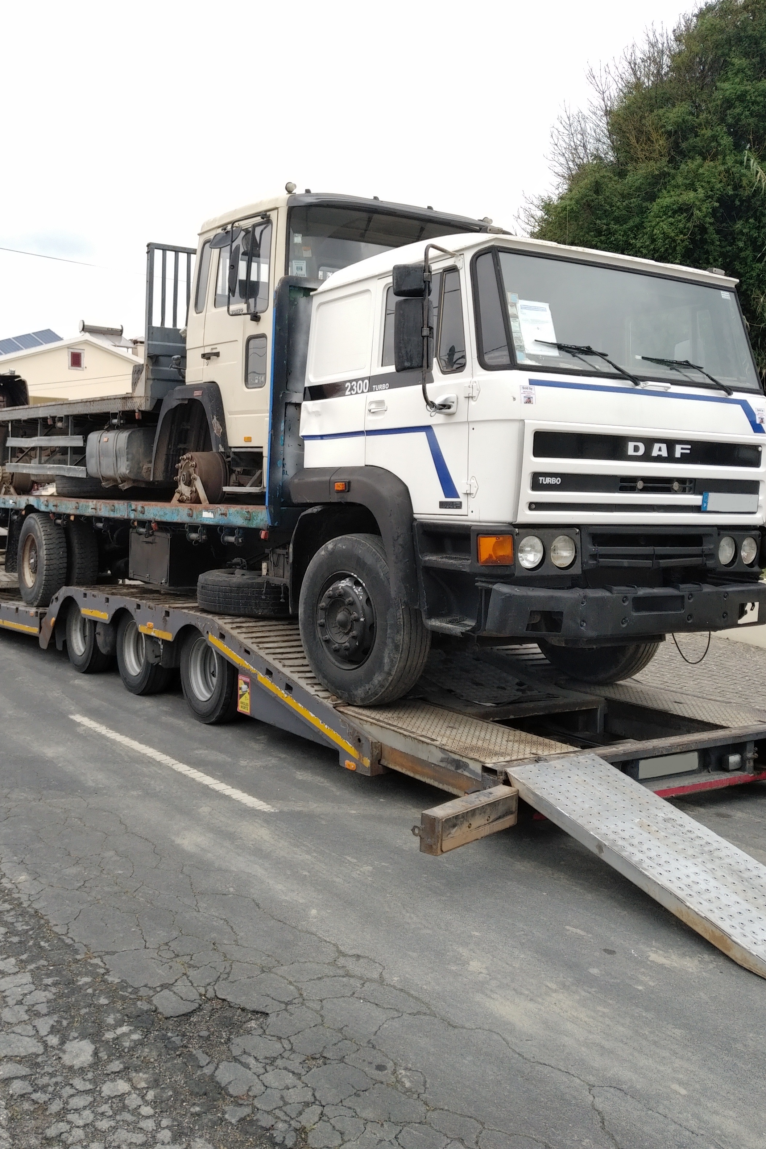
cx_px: 299
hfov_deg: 40.9
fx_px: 1021
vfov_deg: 58.4
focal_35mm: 32
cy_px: 480
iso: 100
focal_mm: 4.52
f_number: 2
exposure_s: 1/778
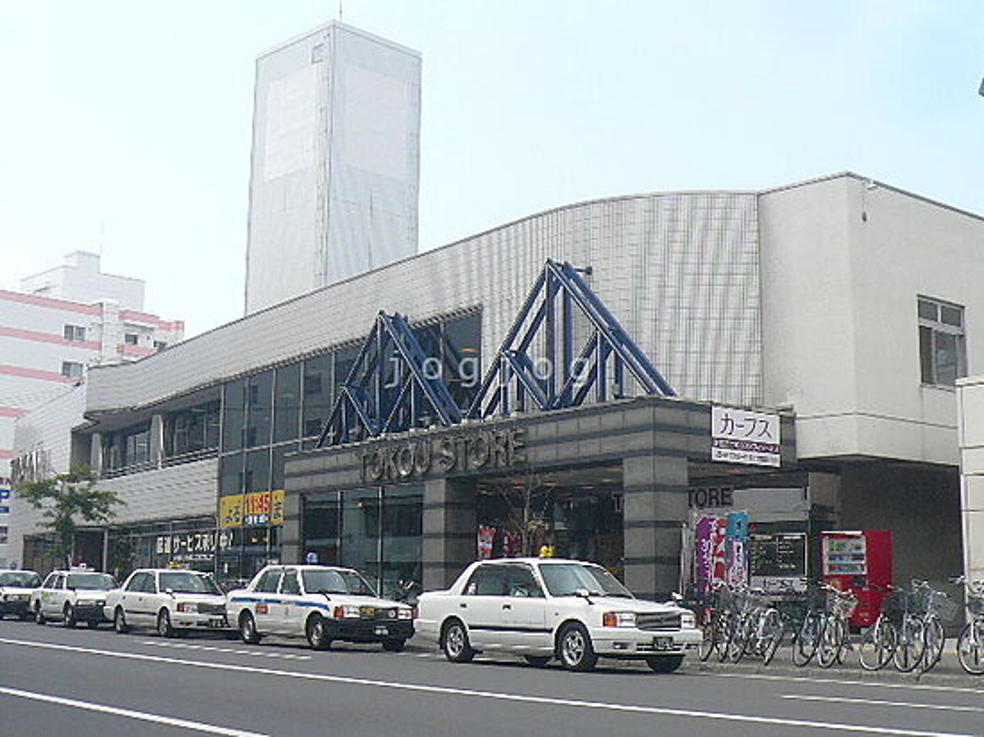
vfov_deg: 30.2
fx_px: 1364
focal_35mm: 48
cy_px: 368
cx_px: 492
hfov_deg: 39.7
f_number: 9
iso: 100
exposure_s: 1/125
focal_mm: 5.2
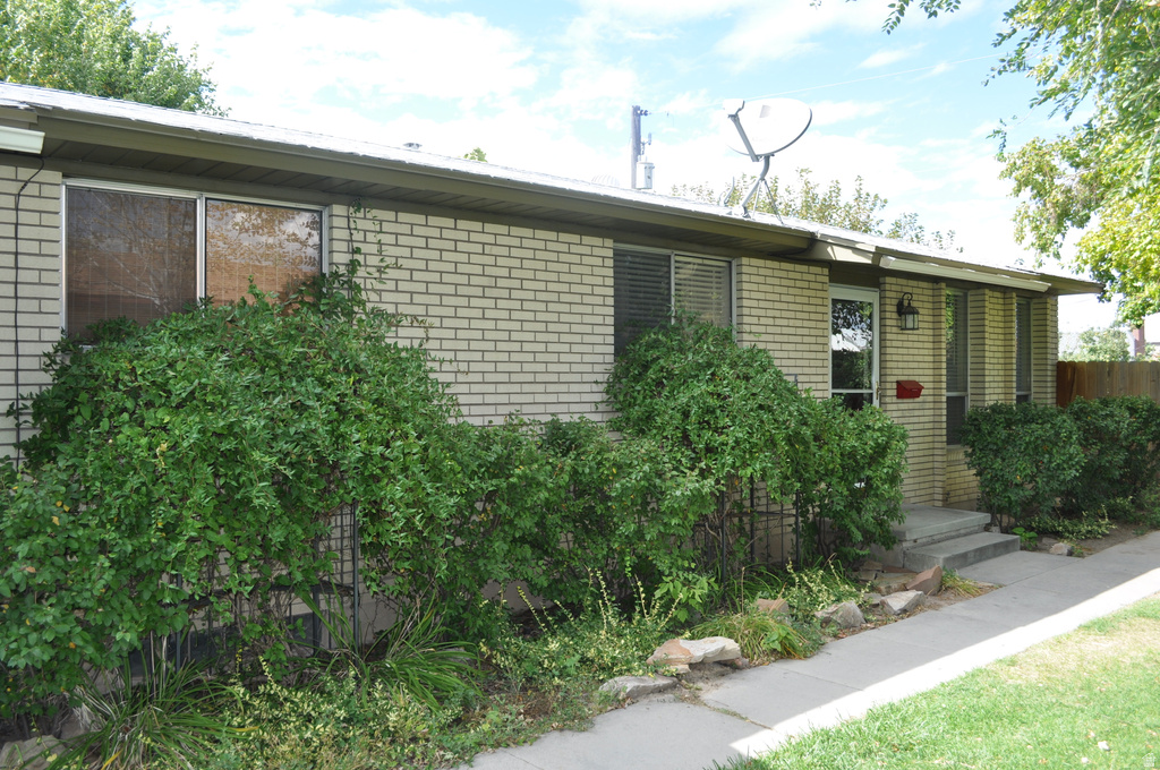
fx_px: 965
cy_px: 385
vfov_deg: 43.5
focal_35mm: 30
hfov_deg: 62.0
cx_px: 580
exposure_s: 1/200
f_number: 6.3
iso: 200
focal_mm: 20
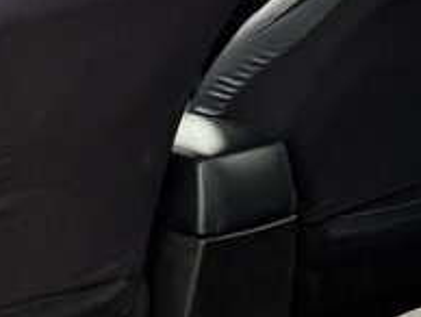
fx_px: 1924
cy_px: 198
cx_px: -232
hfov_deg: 11.9
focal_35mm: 158
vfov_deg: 9.4
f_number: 1.78
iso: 100
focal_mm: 6.76
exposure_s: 1/473
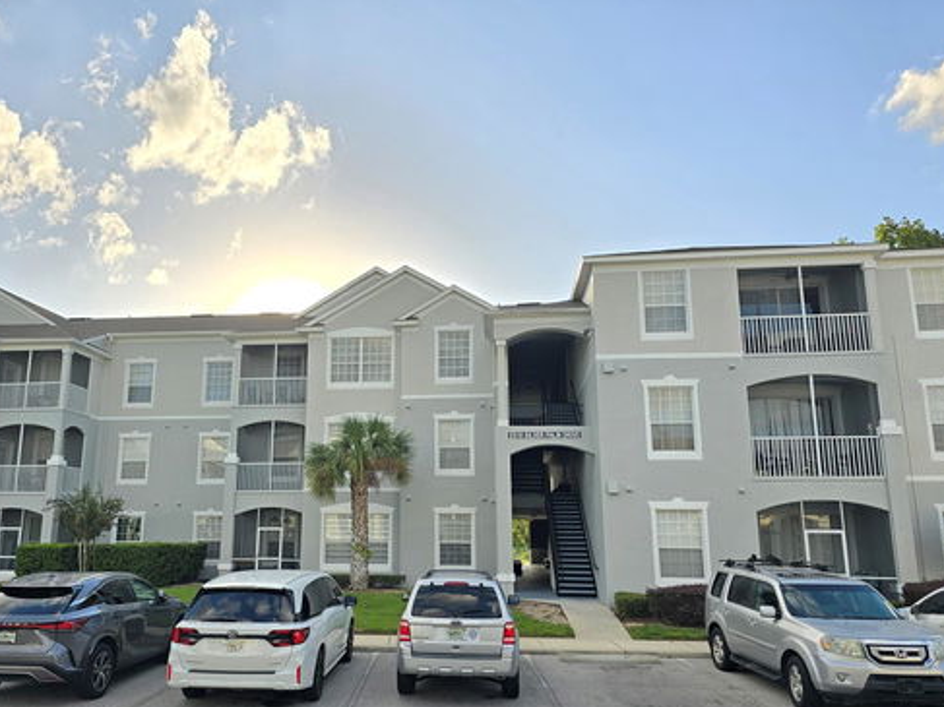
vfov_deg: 51.2
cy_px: 392
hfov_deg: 65.1
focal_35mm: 27
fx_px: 736
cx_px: 409
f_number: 1.7
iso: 12
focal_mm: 6.3
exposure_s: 1/423
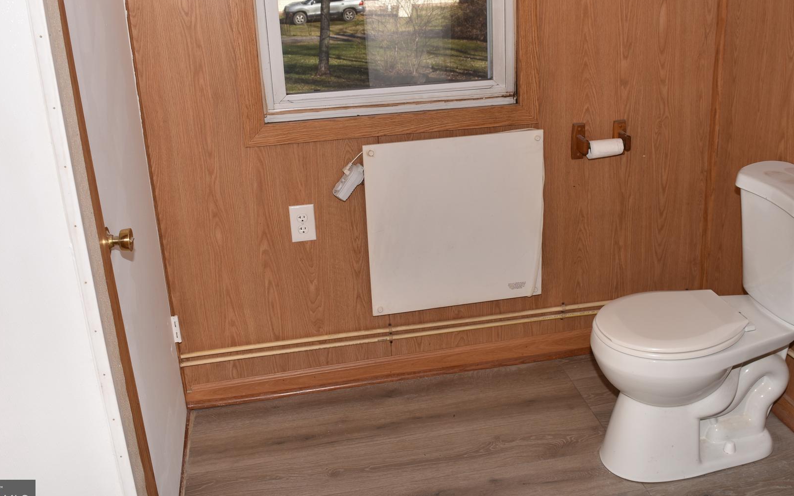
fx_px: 757
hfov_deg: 55.3
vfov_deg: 36.0
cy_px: 179
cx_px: 431
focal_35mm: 35
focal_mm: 18
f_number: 6.3
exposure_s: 1/250
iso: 100
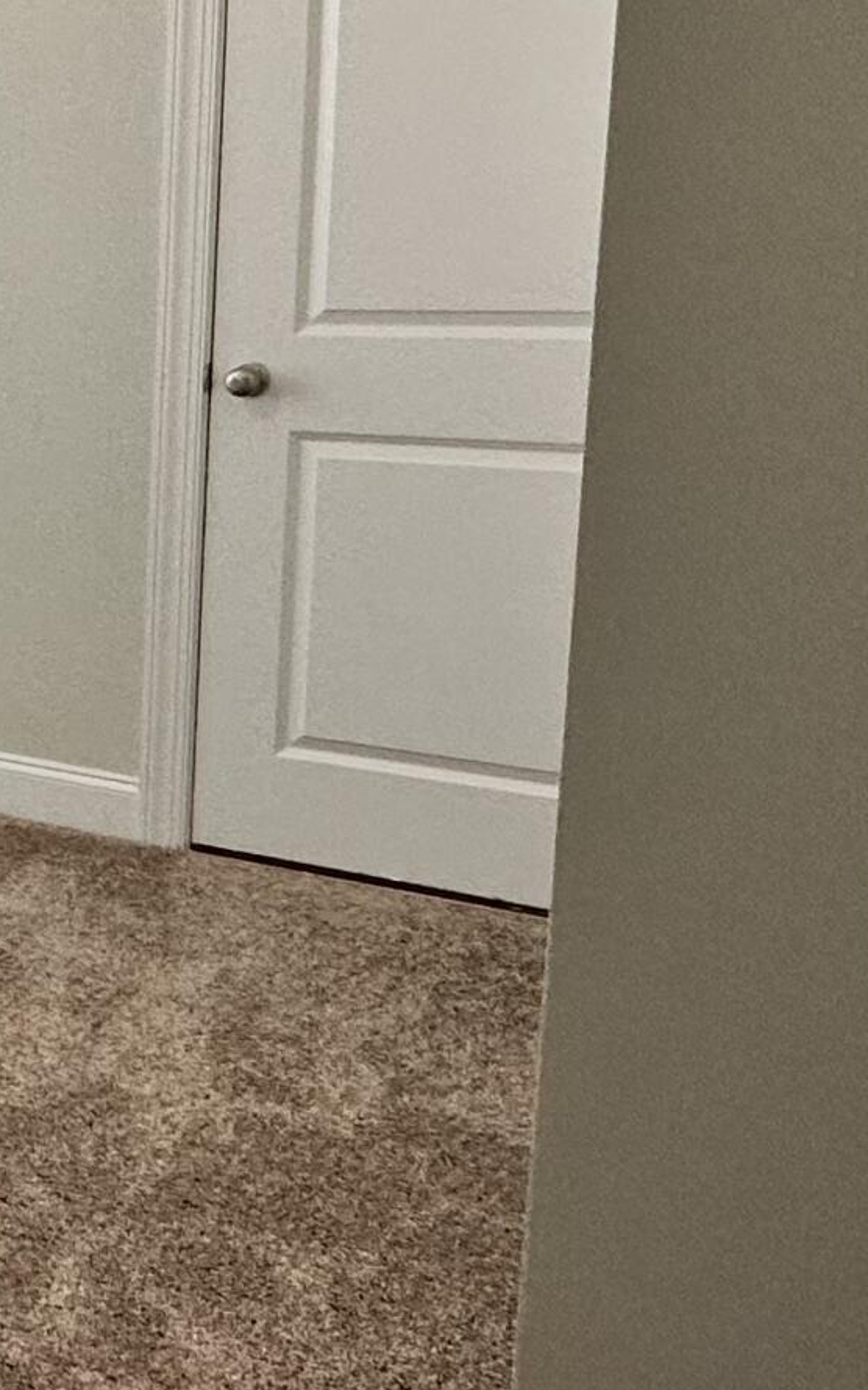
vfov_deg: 39.9
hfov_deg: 18.3
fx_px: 1893
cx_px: -824
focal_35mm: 50
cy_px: 495
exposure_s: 1/120
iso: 160
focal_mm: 2.22
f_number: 2.2
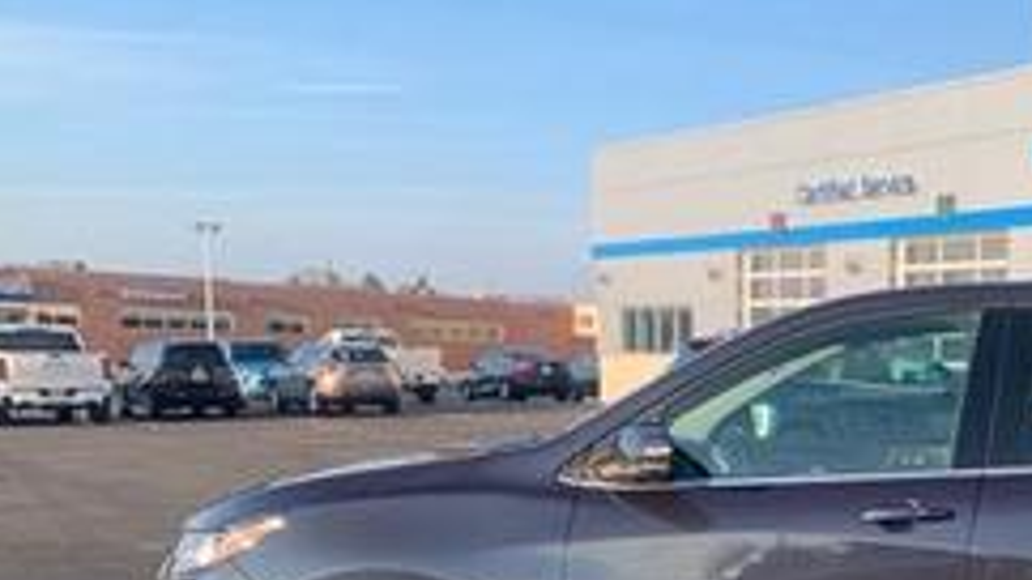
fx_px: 1614
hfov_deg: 33.6
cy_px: 657
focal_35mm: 59
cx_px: 930
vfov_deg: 19.4
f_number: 1.8
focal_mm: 4.25
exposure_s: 1/796
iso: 25
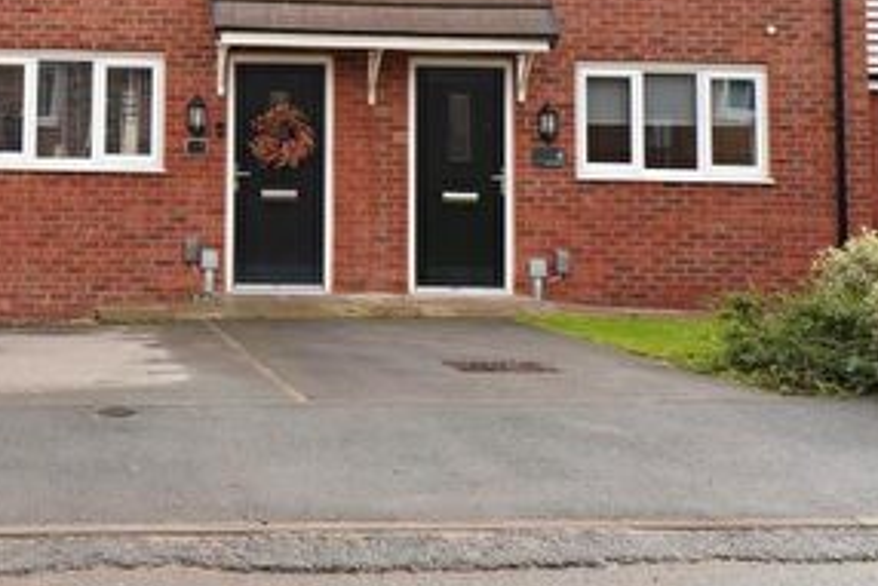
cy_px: -69
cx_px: 117
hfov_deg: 27.6
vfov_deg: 18.4
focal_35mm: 71
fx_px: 1732
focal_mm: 29
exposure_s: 1/125
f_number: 8
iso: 500
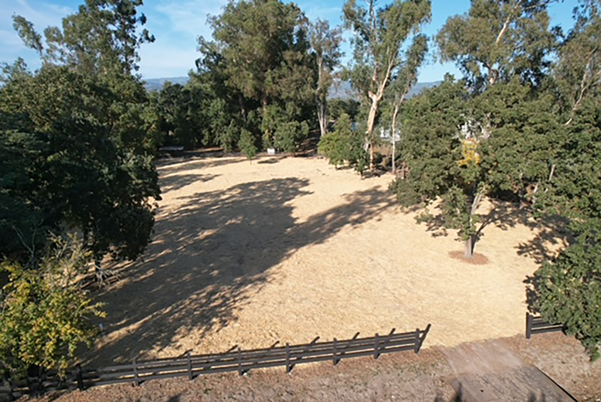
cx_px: 300
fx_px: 368
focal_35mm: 22
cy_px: 201
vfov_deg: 57.3
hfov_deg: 78.5
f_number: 2.8
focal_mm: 8.38
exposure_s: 1/1250
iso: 100
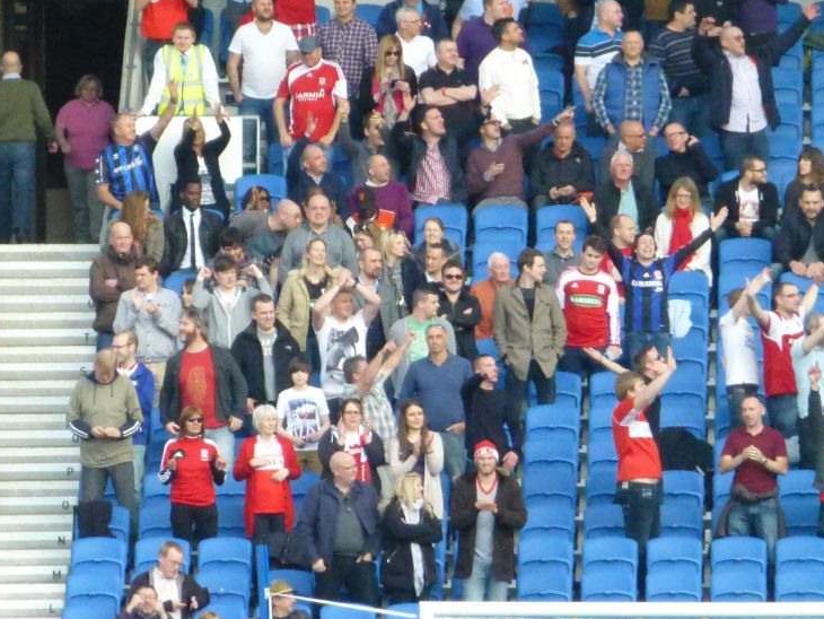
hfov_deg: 2.5
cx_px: 179
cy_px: 284
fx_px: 18788
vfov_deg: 1.9
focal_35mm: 789
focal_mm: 86
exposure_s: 1/640
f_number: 6.4
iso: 1600
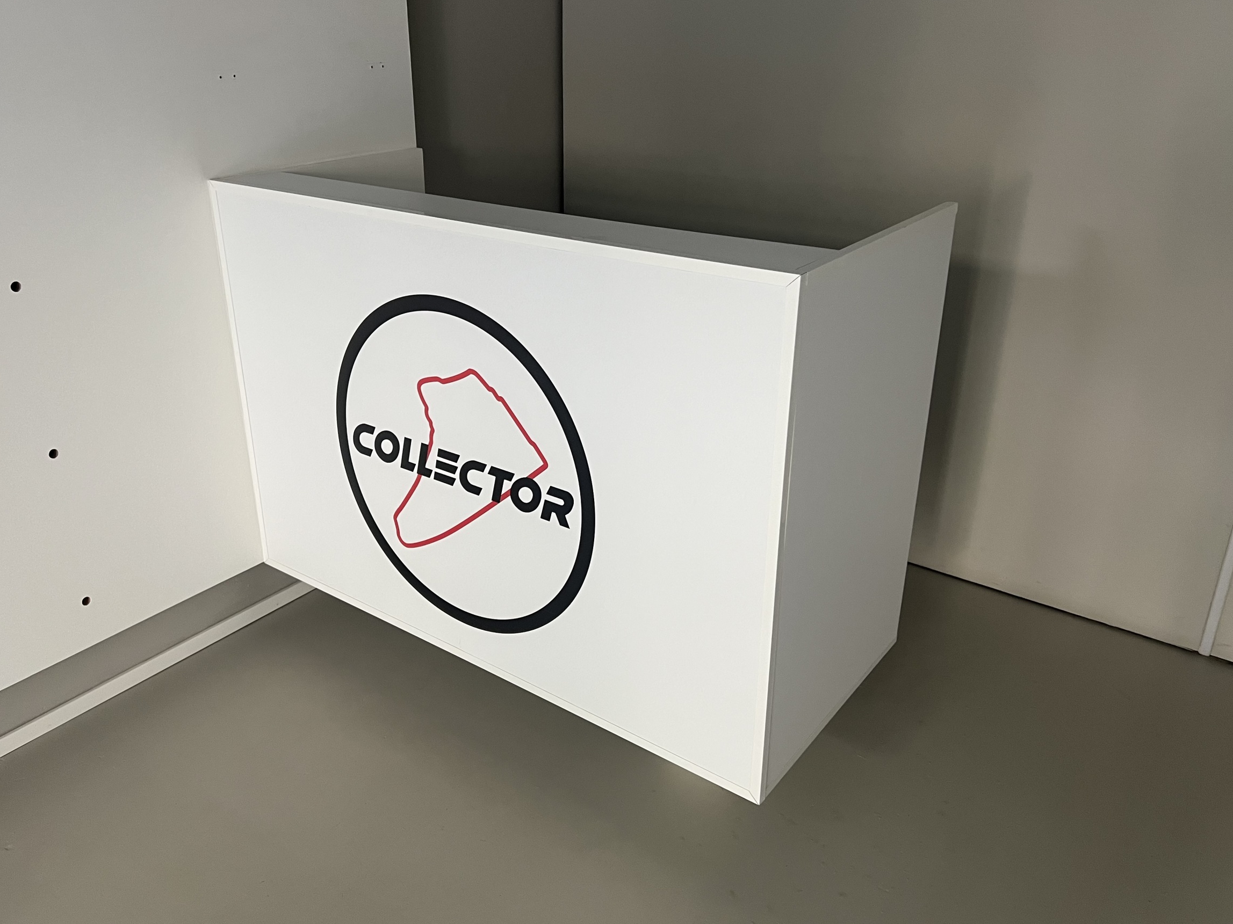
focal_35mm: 29
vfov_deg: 48.2
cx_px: 573
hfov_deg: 61.6
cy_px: 433
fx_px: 1033
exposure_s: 1/69
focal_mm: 5.7
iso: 125
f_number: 1.5
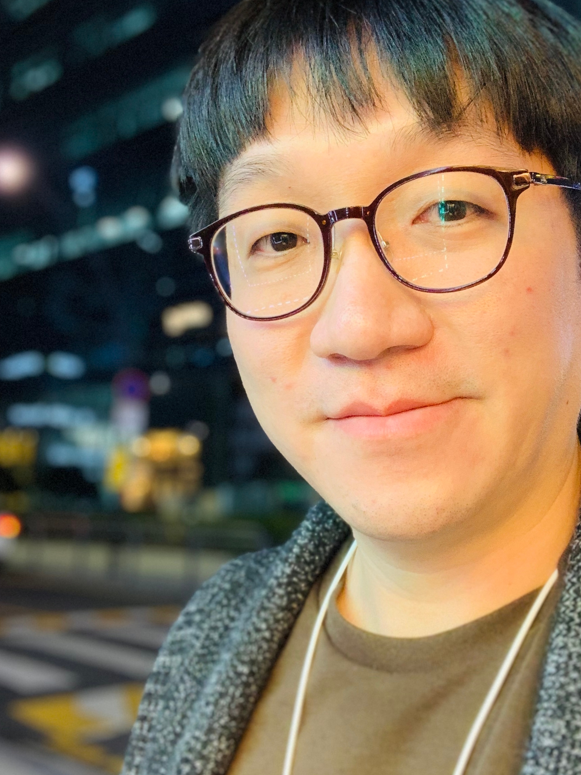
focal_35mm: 43
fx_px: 962
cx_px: 344
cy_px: 383
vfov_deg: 43.8
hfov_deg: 33.5
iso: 250
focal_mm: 2.87
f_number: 2.2
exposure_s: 1/60
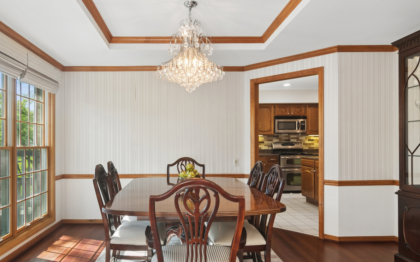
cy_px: 140
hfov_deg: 72.5
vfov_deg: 49.2
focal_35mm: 25
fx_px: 286
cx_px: 212
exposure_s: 1/15
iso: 200
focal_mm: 12
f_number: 8
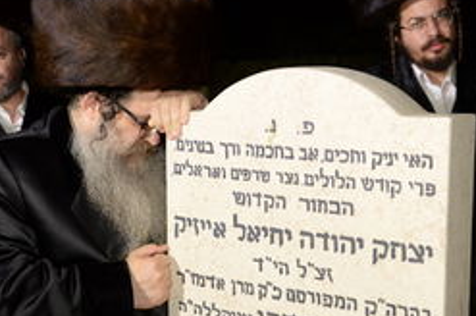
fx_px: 964
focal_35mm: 73
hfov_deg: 27.7
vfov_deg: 18.6
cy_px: 212
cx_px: 195
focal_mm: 45
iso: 2500
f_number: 5
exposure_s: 1/60
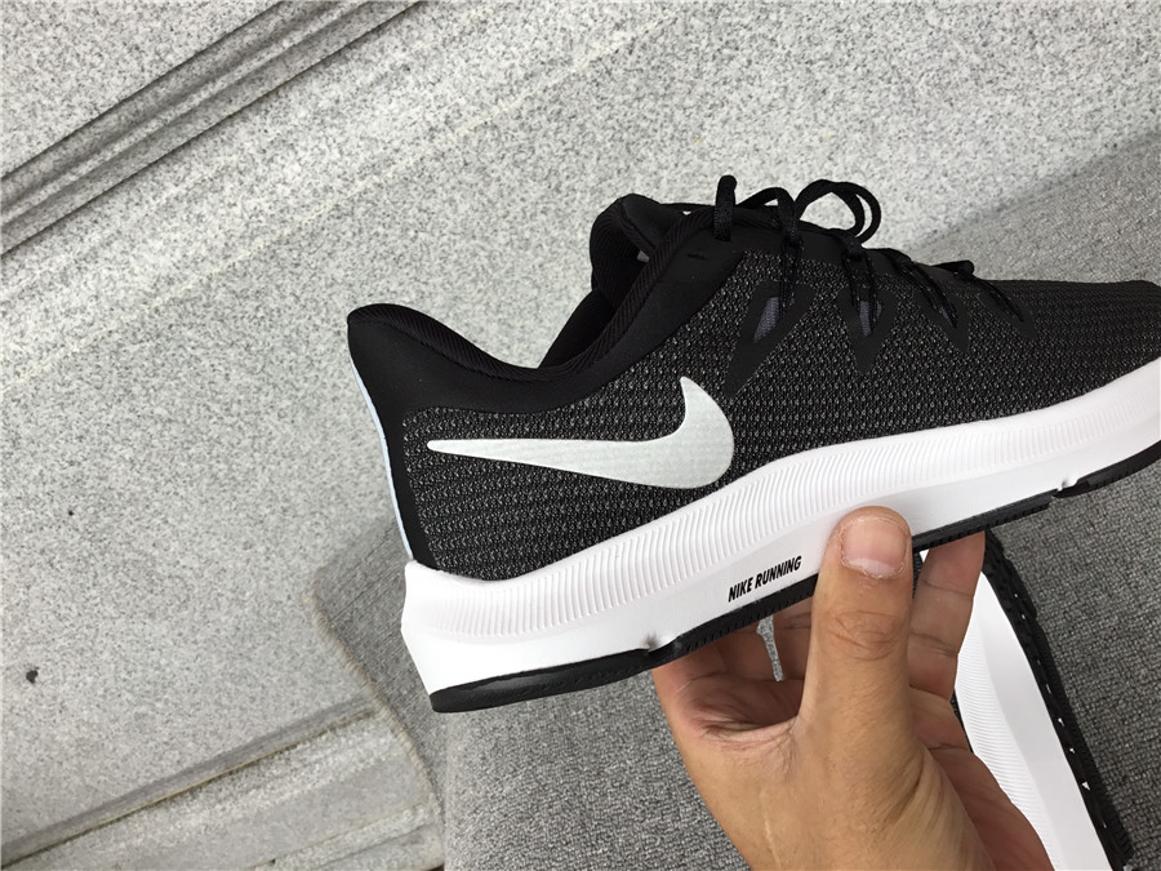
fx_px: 1040
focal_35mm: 31
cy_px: 436
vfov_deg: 45.4
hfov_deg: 58.4
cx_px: 580
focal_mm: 3.3
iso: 25
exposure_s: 1/111
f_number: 2.4
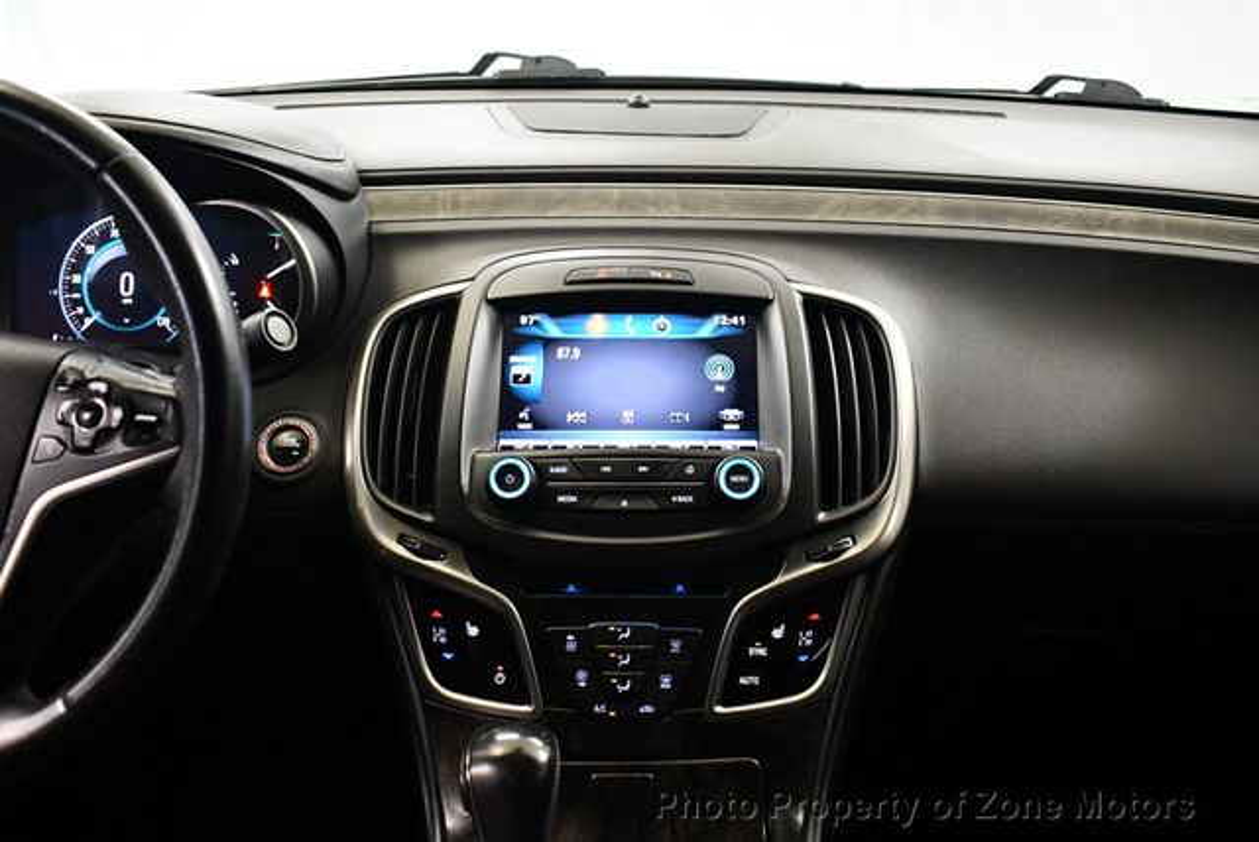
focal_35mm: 36
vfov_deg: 36.9
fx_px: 1260
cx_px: 630
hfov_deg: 53.1
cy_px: 421
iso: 3200
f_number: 3.5
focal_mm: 18
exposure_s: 1/80
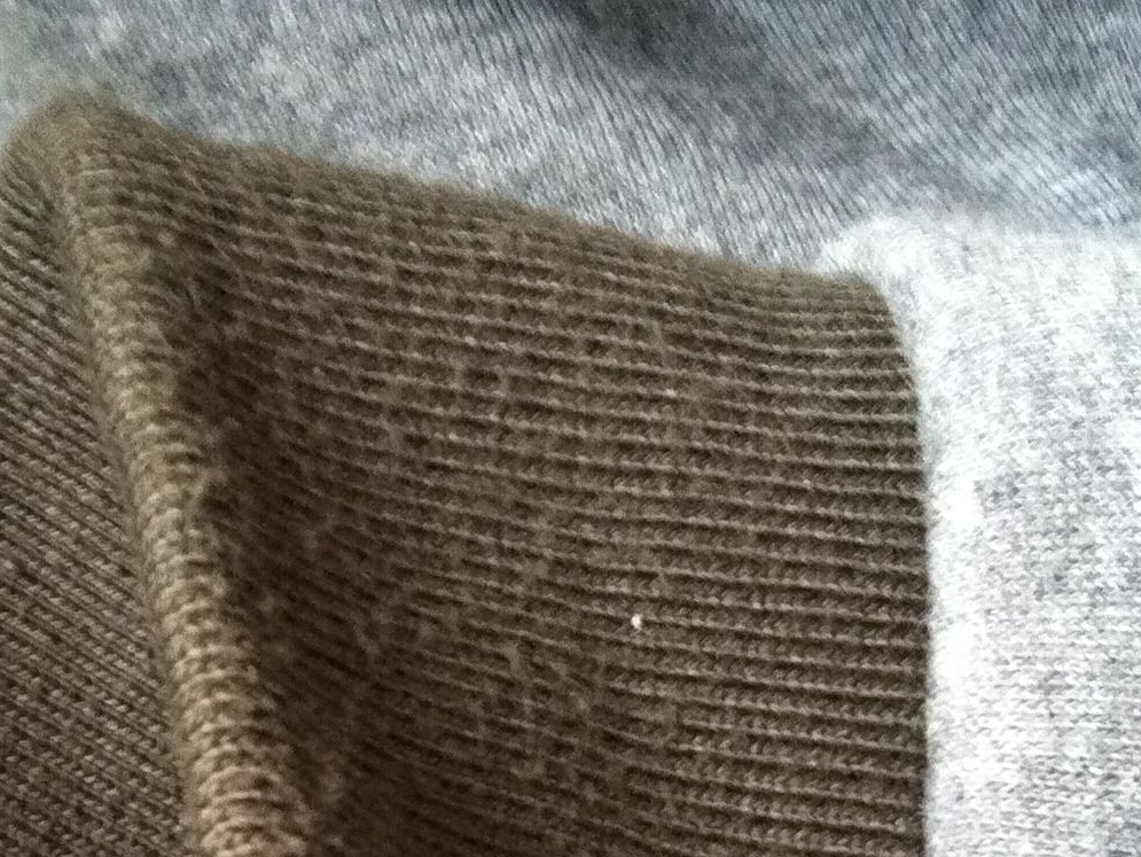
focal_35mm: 91
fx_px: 3001
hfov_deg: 21.3
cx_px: 241
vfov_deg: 15.7
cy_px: 1018
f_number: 2.8
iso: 250
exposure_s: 1/15
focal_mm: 3.85
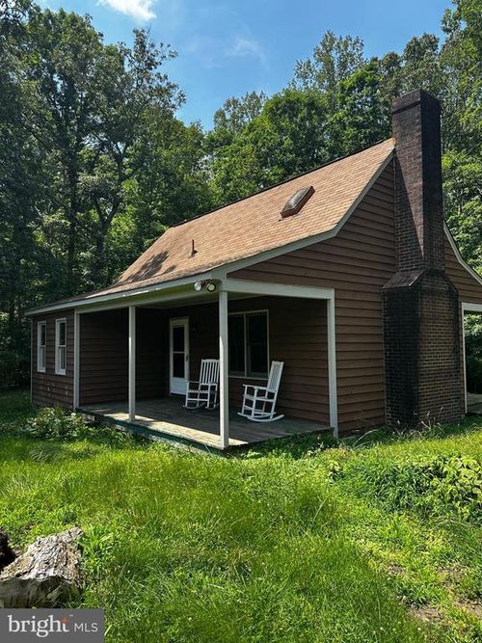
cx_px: 241
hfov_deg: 56.8
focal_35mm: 24
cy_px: 322
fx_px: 446
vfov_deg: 71.6
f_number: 1.78
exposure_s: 1/1812
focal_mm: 6.86
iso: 80
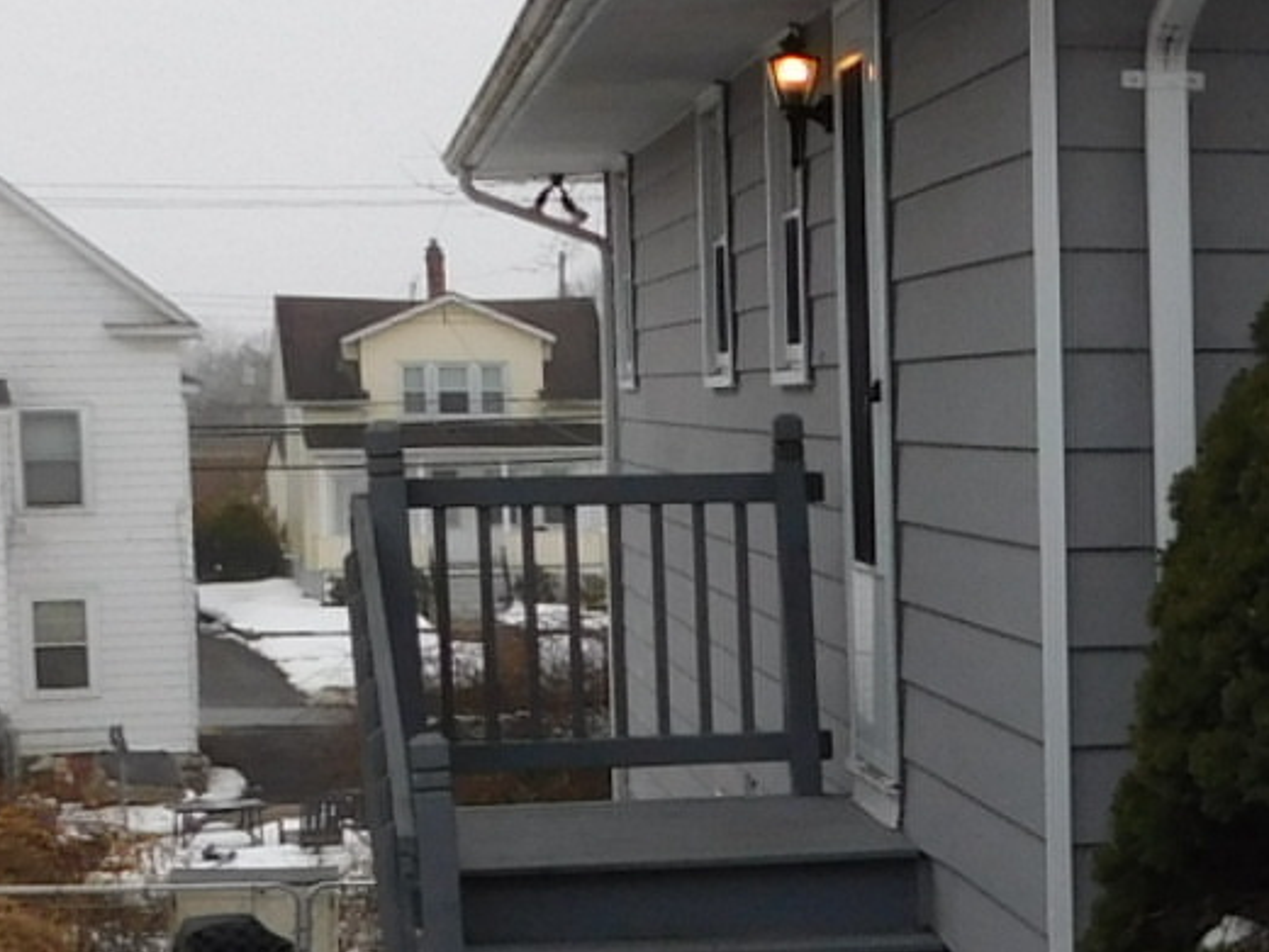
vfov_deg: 13.5
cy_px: 806
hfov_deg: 16.5
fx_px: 3997
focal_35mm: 109
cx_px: 1878
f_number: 3.1
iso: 125
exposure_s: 1/320
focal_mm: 4.5
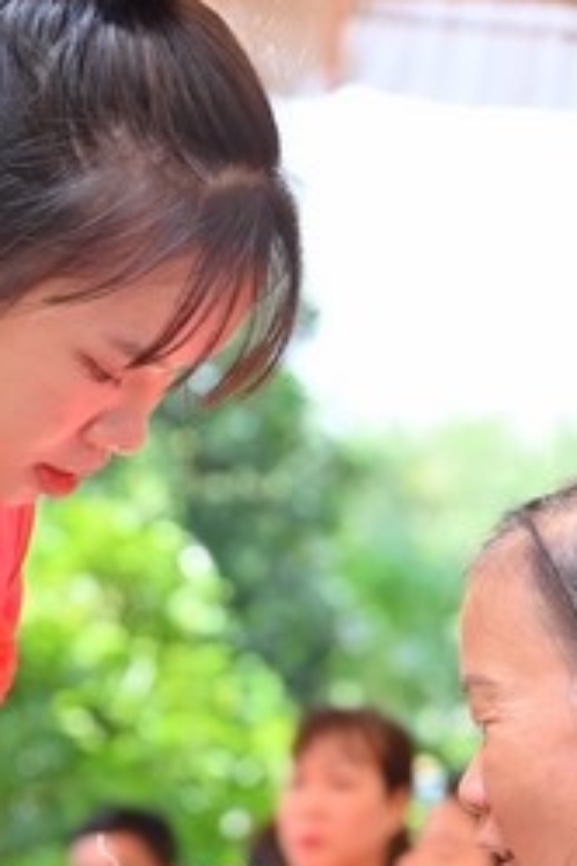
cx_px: 349
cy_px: 845
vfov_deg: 9.2
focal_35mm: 222
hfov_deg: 6.2
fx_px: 5337
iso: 160
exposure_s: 1/100
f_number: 5
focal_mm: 85
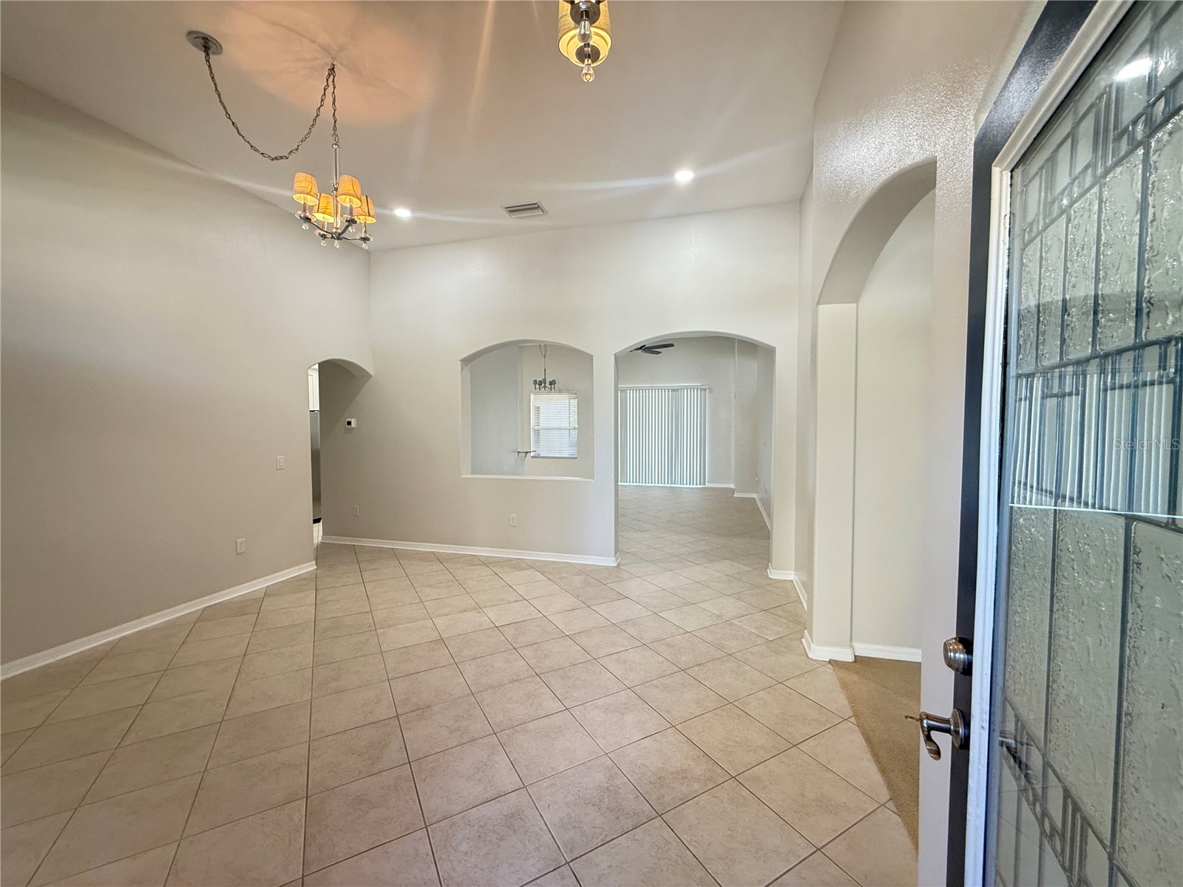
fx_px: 478
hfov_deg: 102.1
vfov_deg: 85.7
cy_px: 444
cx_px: 592
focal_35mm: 14
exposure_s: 1/60
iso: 250
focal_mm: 2.22
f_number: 2.2
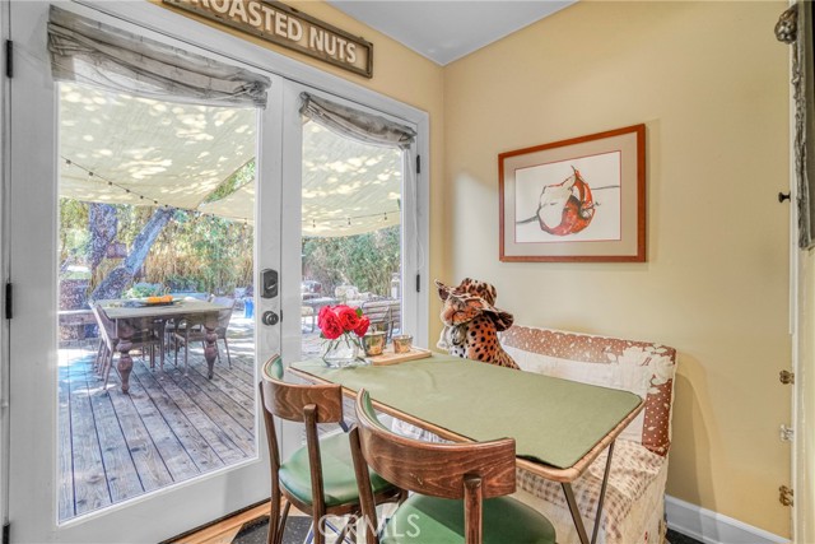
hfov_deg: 100.4
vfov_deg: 77.4
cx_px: 408
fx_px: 340
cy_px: 272
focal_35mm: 15
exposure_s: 1/40
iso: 1250
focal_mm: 10
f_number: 4
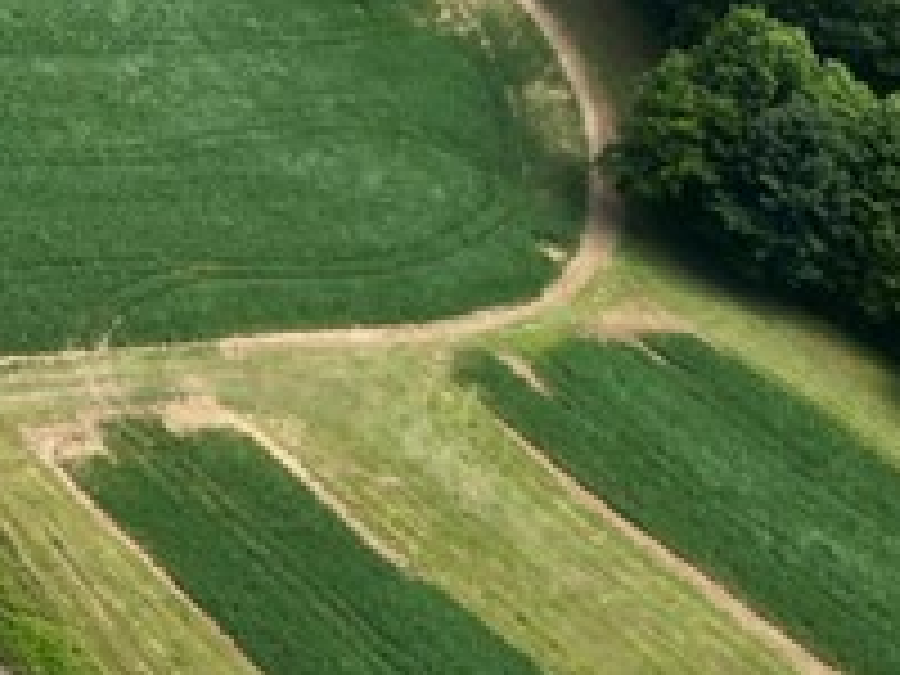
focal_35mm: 123
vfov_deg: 11.5
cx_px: -1372
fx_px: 3198
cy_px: -387
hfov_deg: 12.2
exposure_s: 1/1250
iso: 100
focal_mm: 6.72
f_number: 1.7
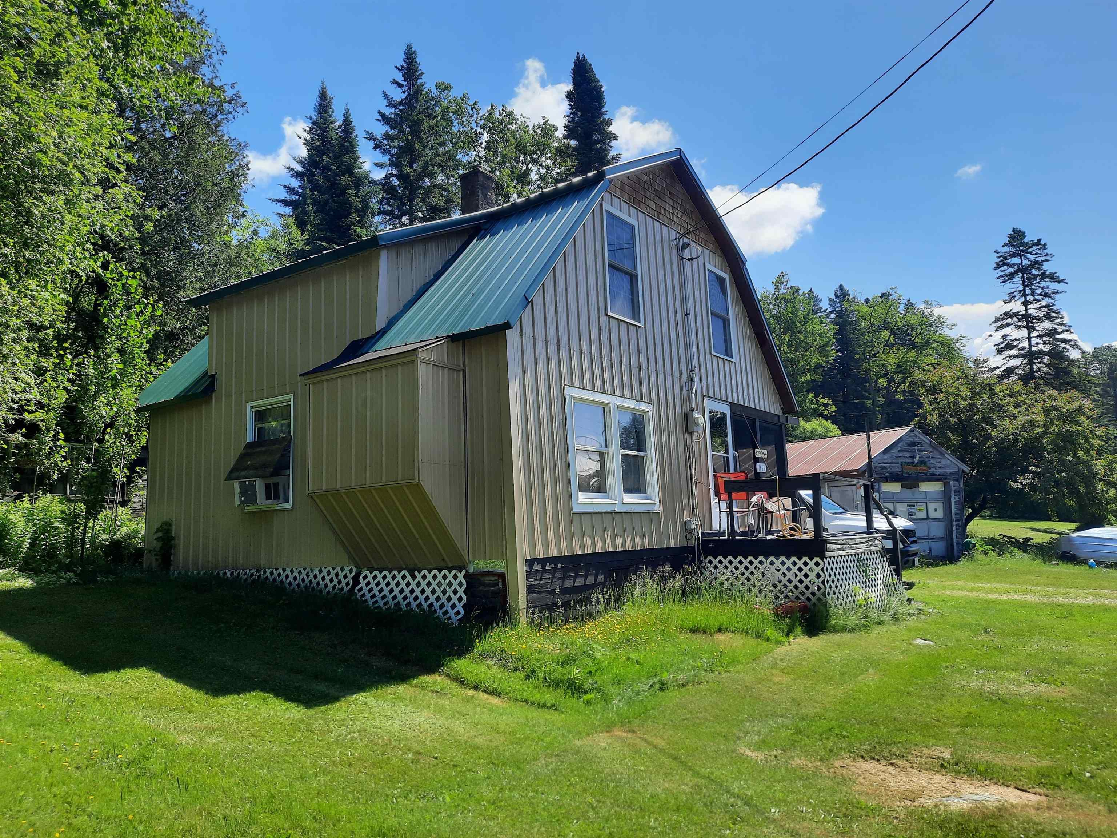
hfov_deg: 69.4
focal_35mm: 25
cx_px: 558
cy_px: 419
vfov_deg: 54.9
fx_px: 807
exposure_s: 1/923
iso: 32
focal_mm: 4.6
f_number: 2
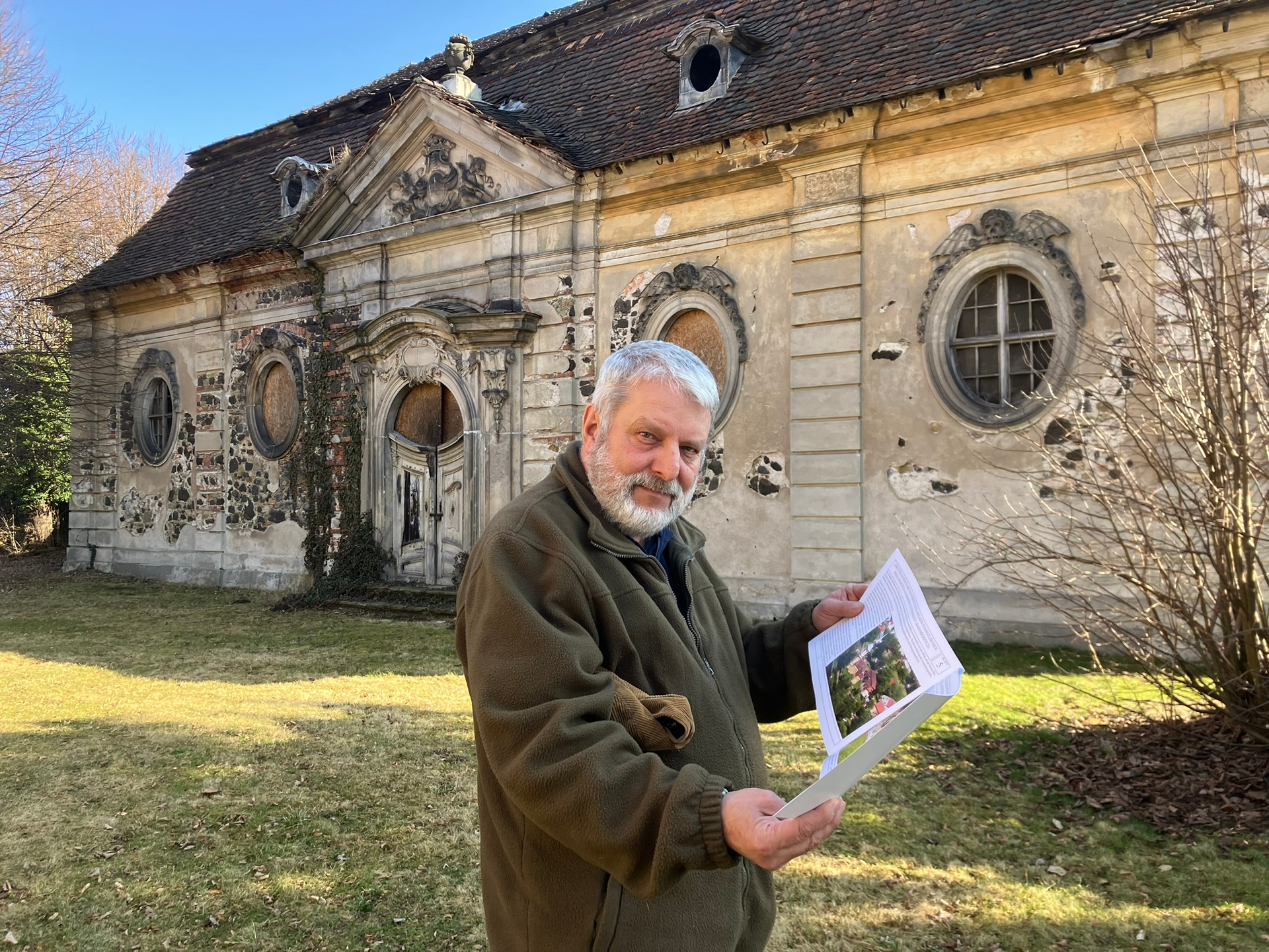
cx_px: 634
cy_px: 476
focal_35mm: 28
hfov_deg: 63.4
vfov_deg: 49.7
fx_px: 1026
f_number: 1.8
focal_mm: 3.99
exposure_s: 1/298
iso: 32
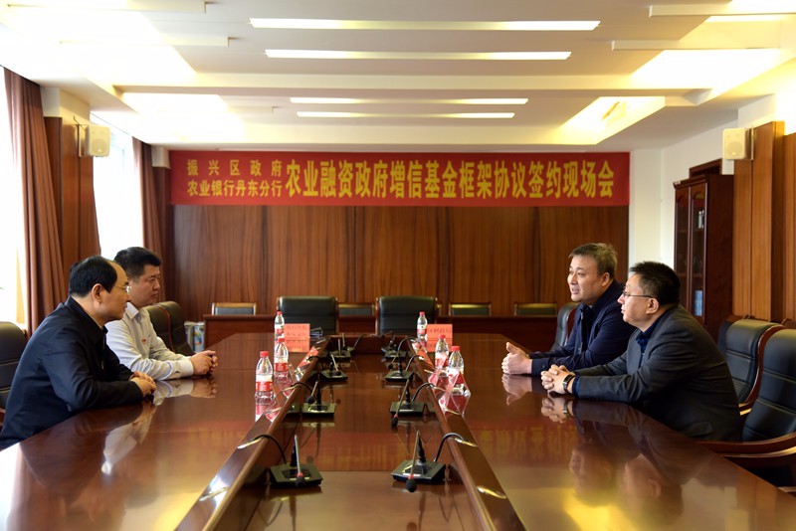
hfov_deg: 39.6
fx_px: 1106
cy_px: 266
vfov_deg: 27.0
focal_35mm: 50
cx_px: 398
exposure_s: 1/50
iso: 720
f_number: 4
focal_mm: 50
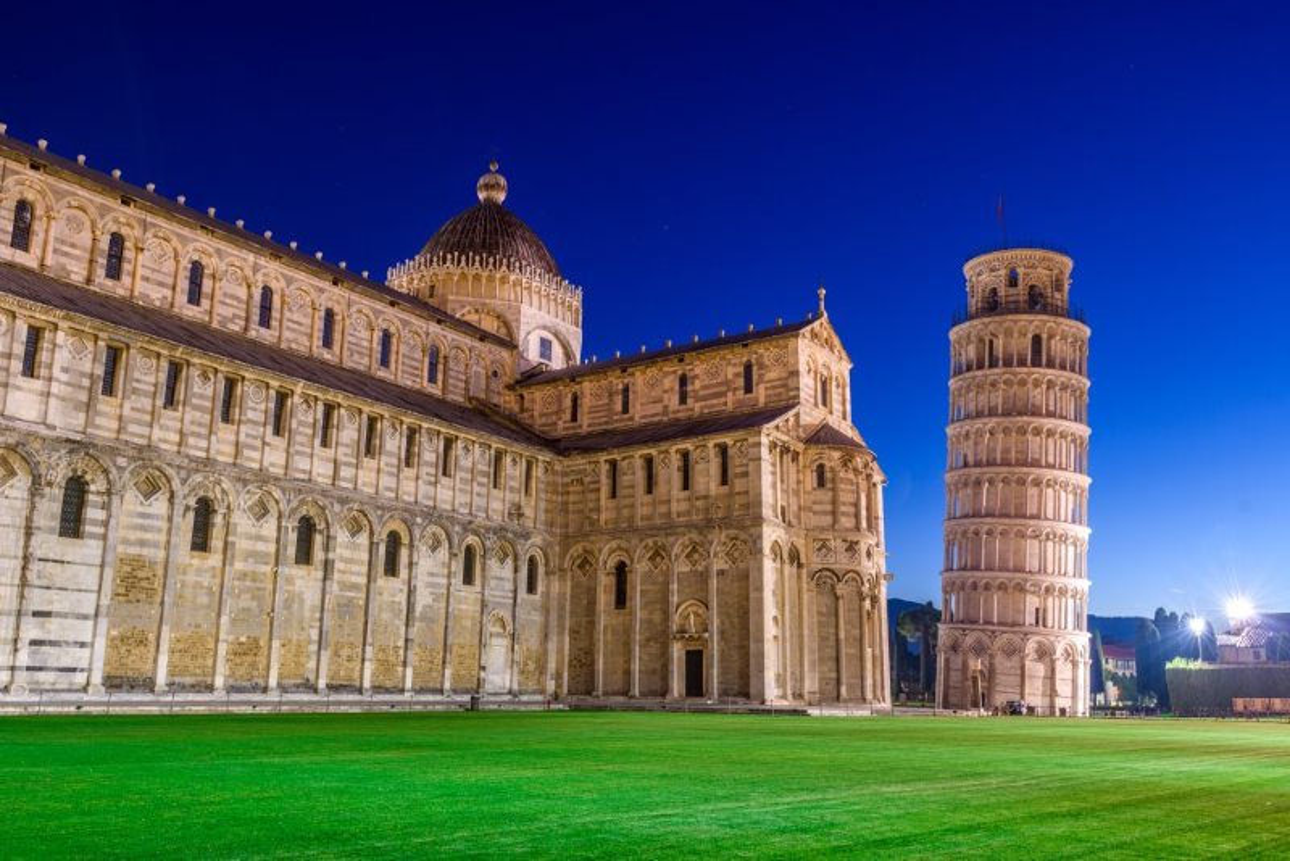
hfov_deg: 60.3
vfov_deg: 42.4
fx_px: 1111
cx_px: 645
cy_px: 430
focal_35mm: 31
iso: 100
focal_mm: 31
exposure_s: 30
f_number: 7.1
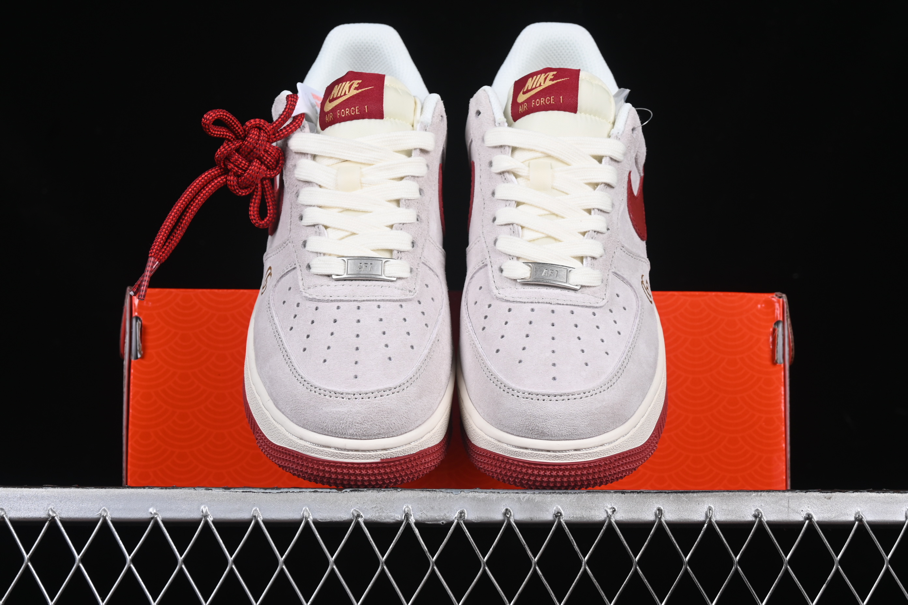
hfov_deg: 27.0
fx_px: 1892
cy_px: 302
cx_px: 454
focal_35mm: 75
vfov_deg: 18.2
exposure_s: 1/80
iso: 160
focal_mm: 50
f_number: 8
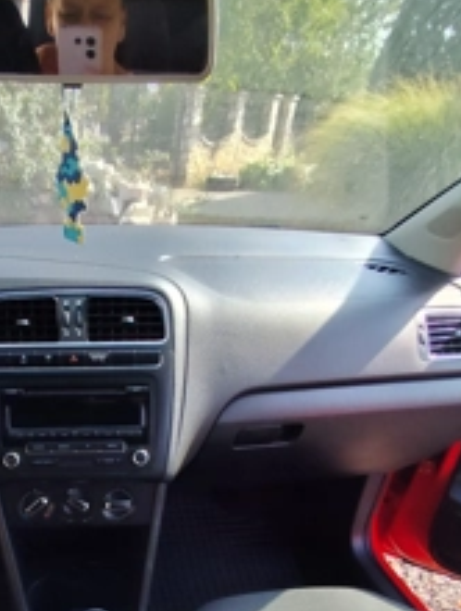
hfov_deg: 45.4
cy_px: 501
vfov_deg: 56.4
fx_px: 513
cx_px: 78
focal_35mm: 29
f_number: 2.2
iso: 50
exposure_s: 1/405
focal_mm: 1.65
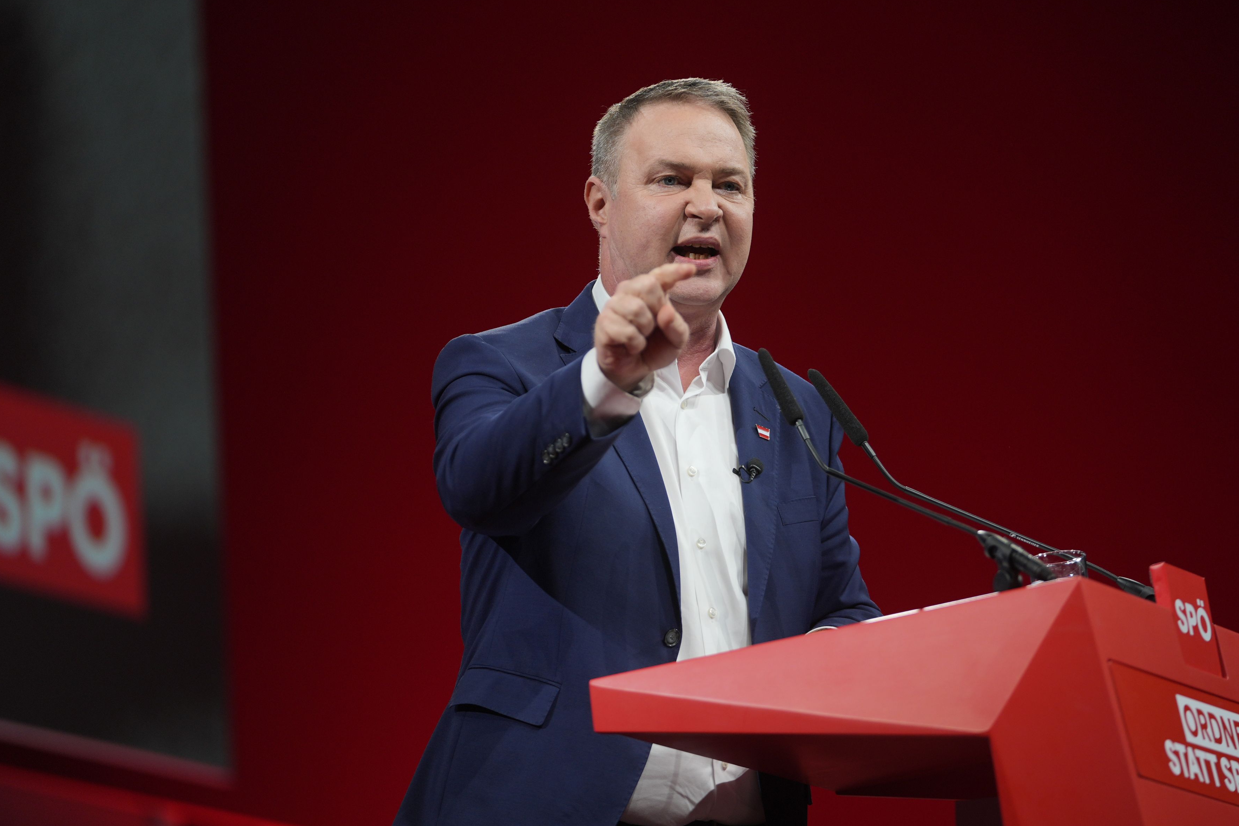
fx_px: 6436
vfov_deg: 7.3
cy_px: 385
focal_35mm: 187
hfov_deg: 11.0
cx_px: 644
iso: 320
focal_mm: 165
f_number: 2.8
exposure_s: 1/640
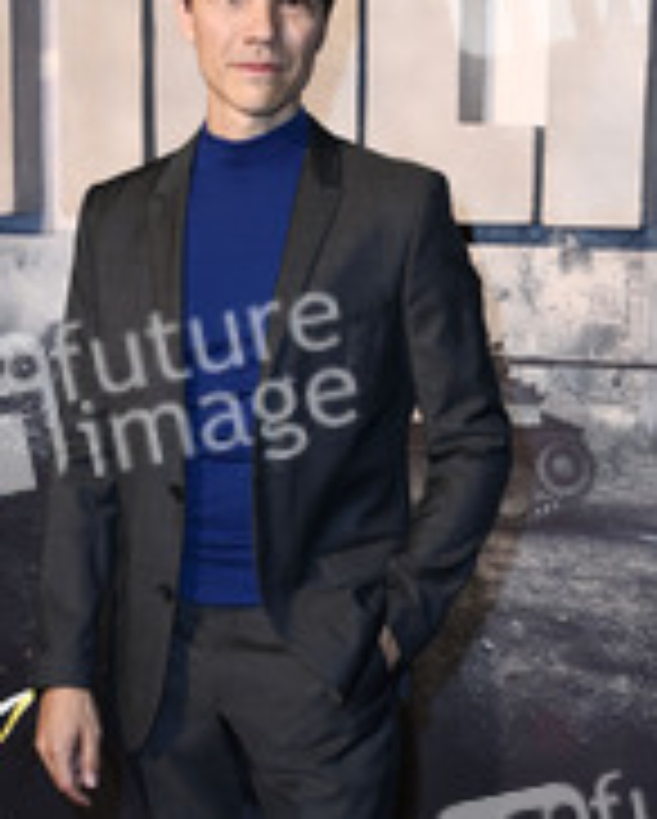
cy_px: 626
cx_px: 256
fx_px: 2499
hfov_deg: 15.0
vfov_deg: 18.5
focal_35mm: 103
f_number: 5.6
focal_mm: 50
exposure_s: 1/200
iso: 640
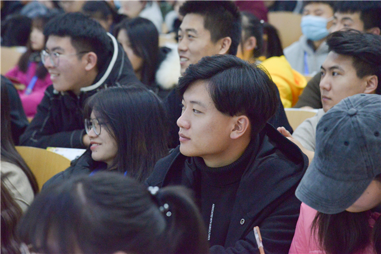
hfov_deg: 17.1
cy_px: 127
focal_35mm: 120
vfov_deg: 11.4
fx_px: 1270
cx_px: 190
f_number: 5.6
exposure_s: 1/100
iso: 4000
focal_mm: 120
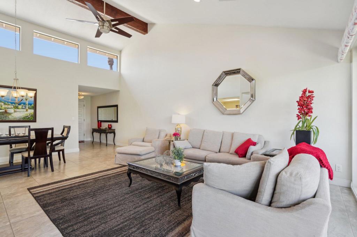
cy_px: 118
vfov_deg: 73.7
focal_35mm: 16
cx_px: 178
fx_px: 159
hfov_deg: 96.8
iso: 250
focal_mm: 16
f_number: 8
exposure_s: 1/30
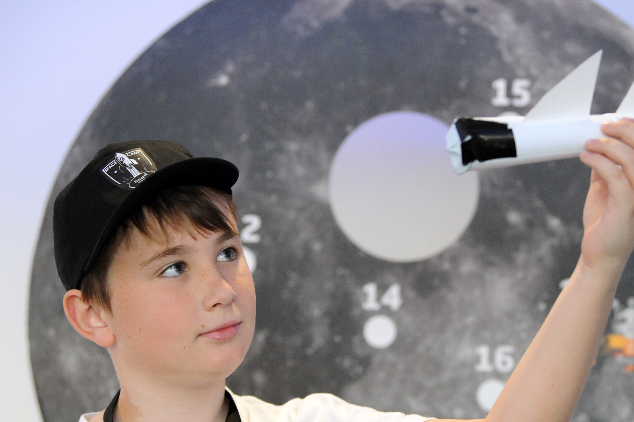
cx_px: 405
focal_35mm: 107
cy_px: 269
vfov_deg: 12.8
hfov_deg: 19.1
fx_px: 1883
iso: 4000
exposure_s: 1/100
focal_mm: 80
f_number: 3.5
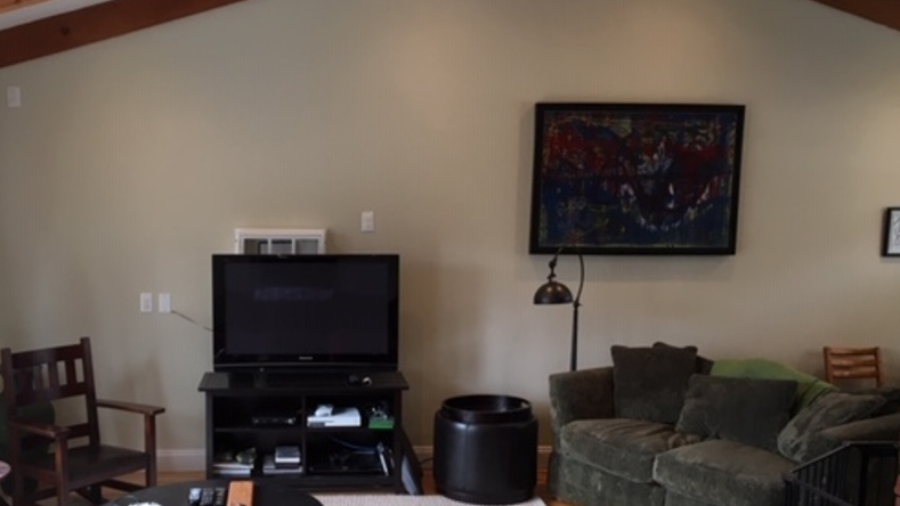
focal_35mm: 41
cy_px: 317
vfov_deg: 28.9
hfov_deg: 48.8
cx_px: 325
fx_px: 979
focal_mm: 4.15
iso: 50
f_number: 2.2
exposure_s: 1/30
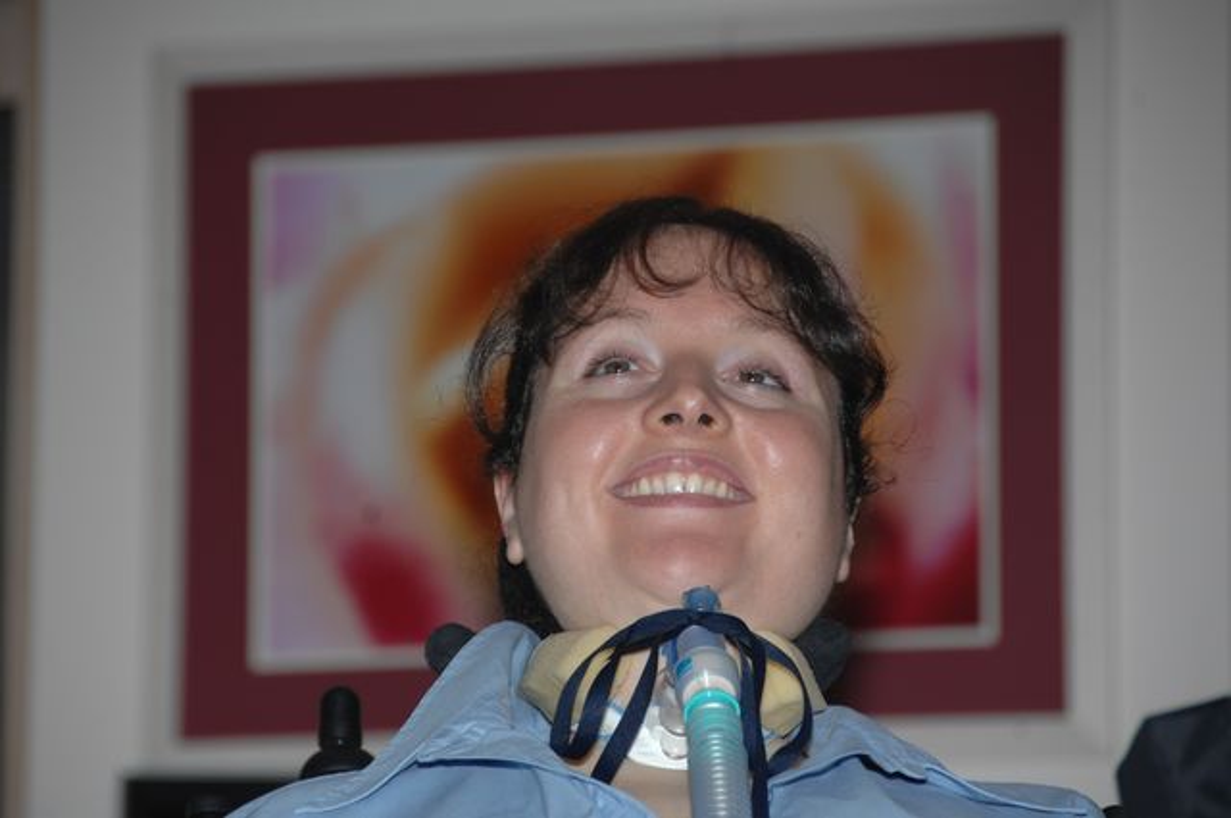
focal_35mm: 300
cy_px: 409
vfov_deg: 4.6
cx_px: 616
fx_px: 10245
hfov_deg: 6.9
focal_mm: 200
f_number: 5.6
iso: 200
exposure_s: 1/200
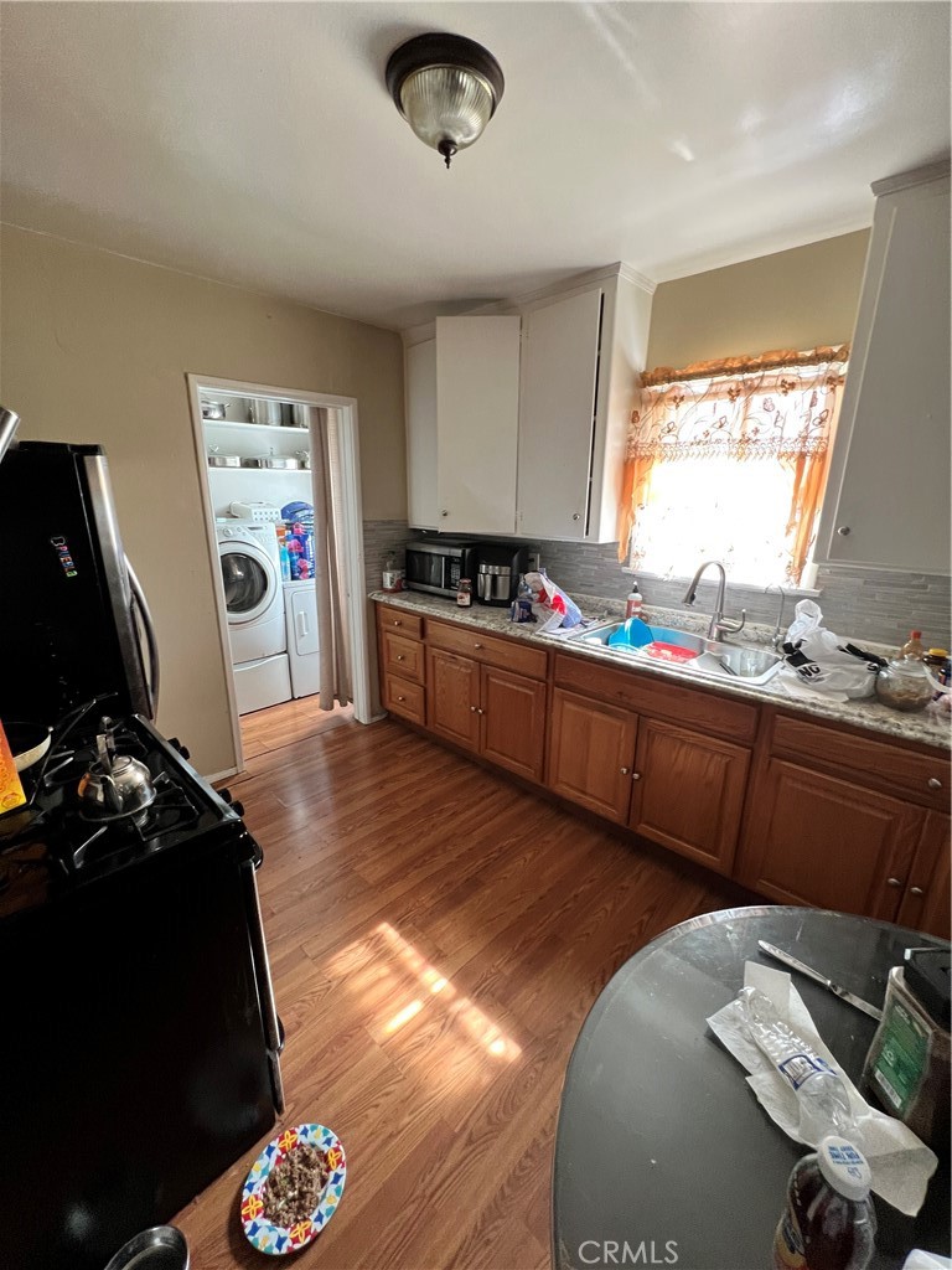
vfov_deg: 106.2
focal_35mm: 13
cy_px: 635
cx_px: 476
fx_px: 477
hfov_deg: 89.9
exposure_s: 1/65
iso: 250
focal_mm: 1.57
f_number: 1.8
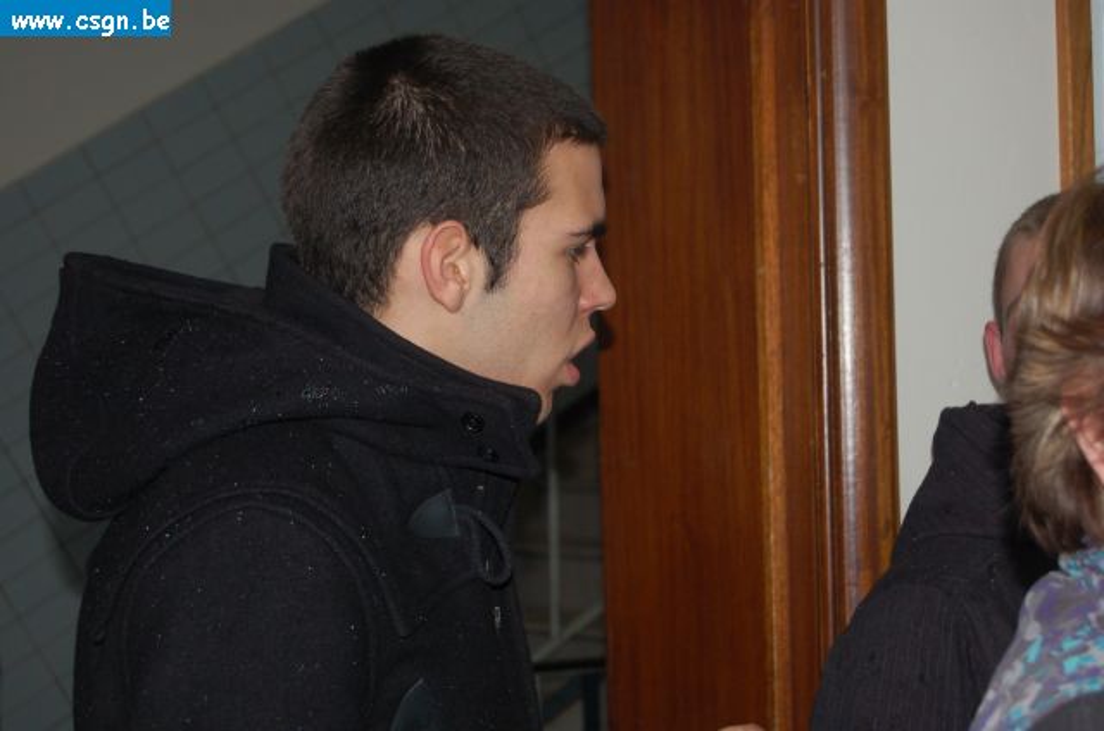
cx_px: 552
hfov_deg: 24.7
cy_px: 366
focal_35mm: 82
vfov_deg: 16.5
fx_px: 2525
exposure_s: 1/60
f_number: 5.6
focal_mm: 55
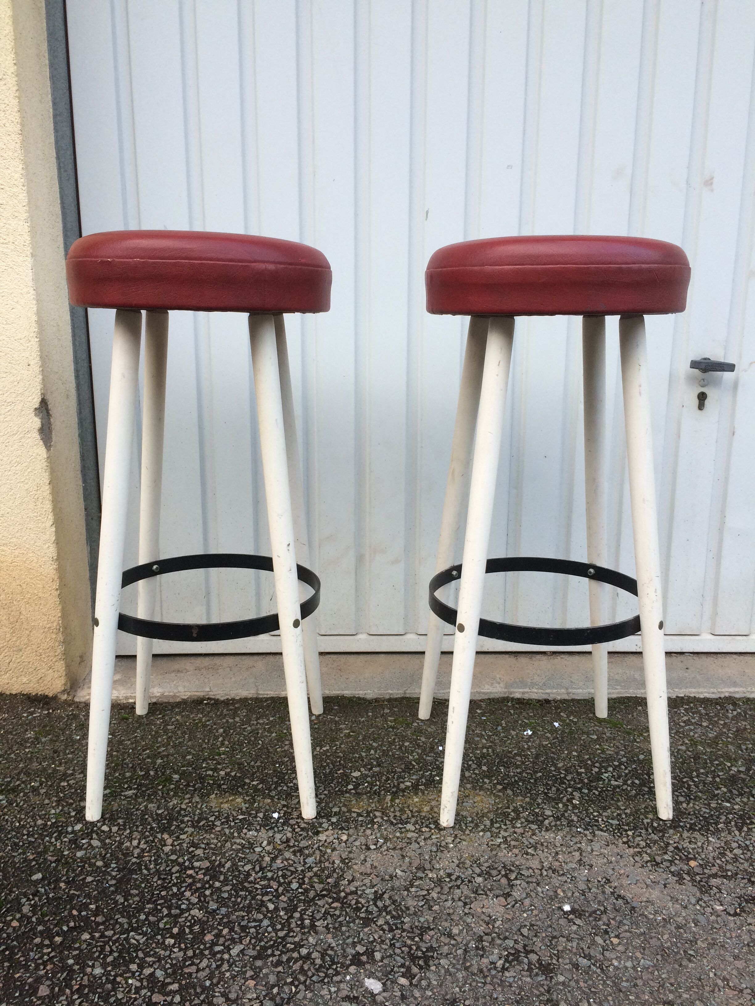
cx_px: 378
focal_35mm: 29
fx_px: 843
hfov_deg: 48.2
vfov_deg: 61.7
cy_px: 503
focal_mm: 4.15
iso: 64
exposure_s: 1/100
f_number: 2.2
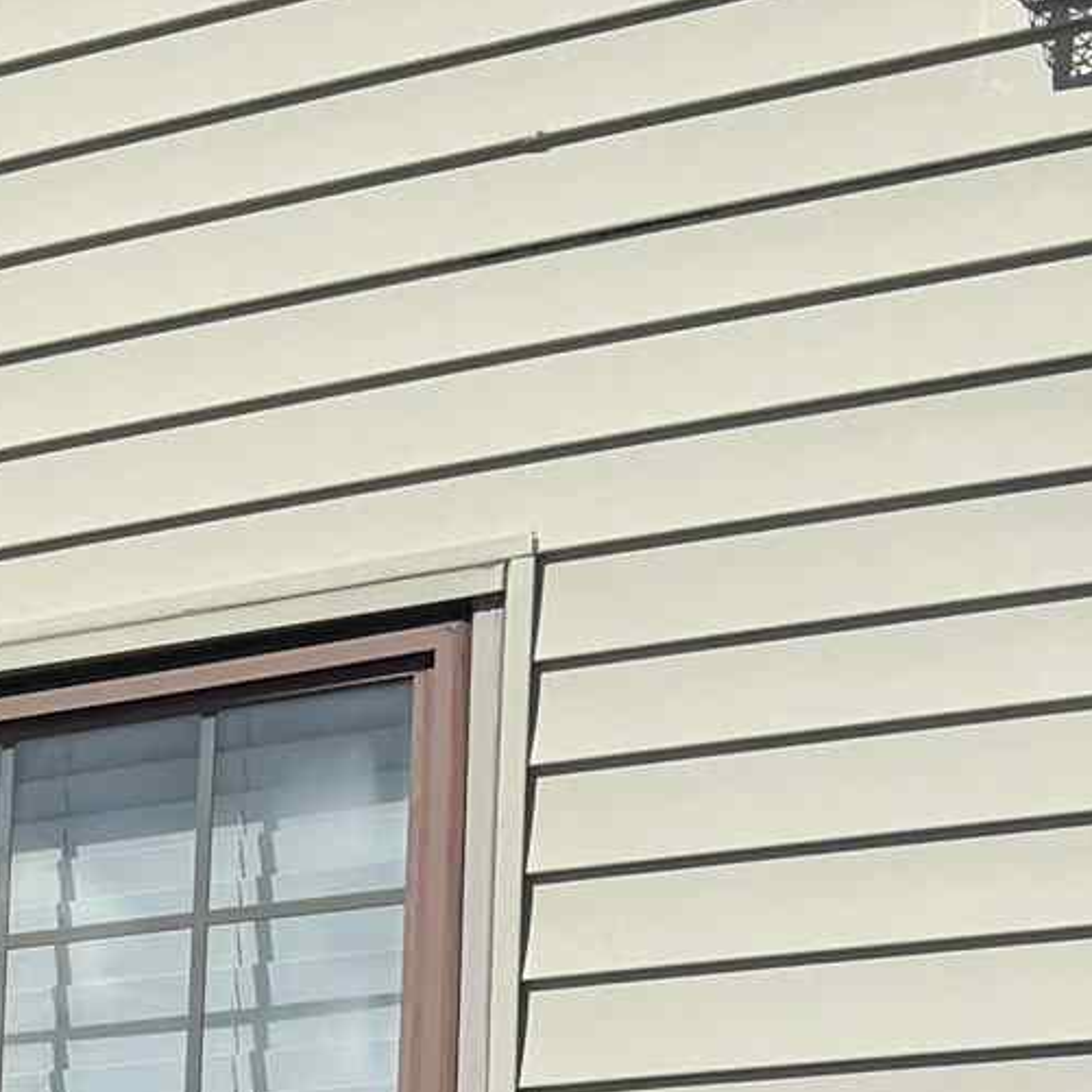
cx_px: -852
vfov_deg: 12.7
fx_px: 4640
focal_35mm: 130
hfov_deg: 12.3
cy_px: 1630
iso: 80
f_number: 1.78
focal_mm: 6.76
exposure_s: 1/14286
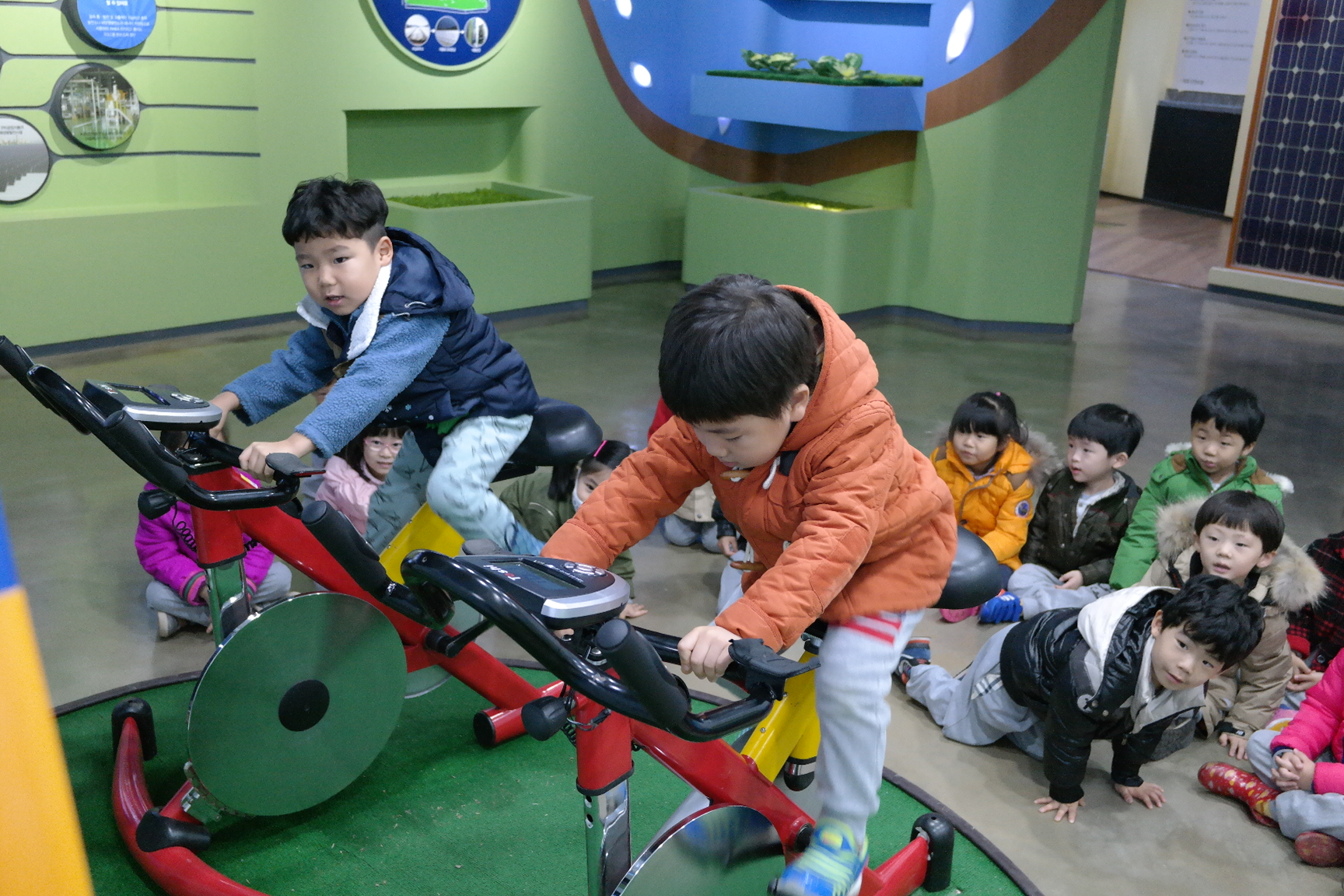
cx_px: 672
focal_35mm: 36
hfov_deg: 53.1
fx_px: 1344
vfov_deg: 36.9
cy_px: 448
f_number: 3.5
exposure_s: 1/50
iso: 1600
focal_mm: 24
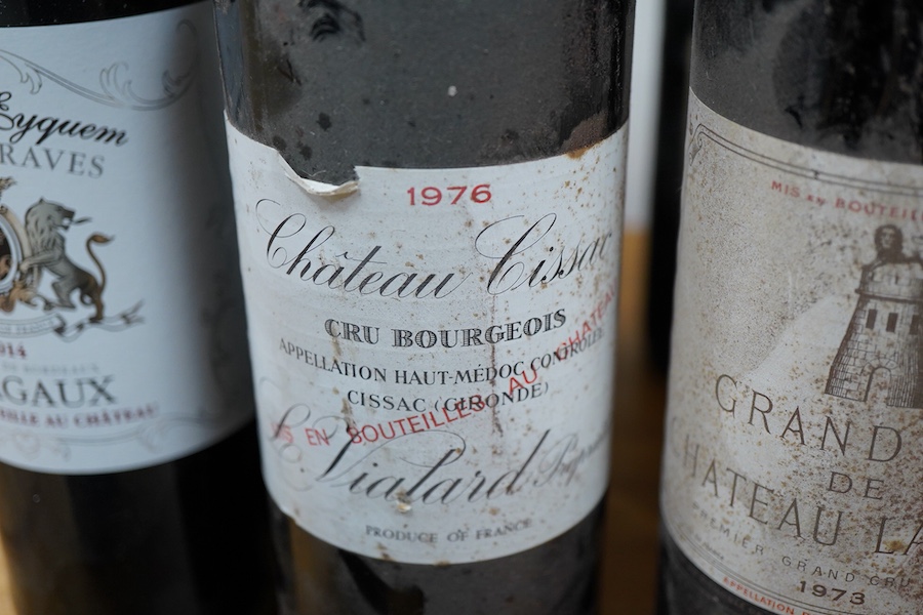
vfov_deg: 29.9
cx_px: 462
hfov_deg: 43.6
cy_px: 308
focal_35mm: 45
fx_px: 1154
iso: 1250
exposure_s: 1/125
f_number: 5.6
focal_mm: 30
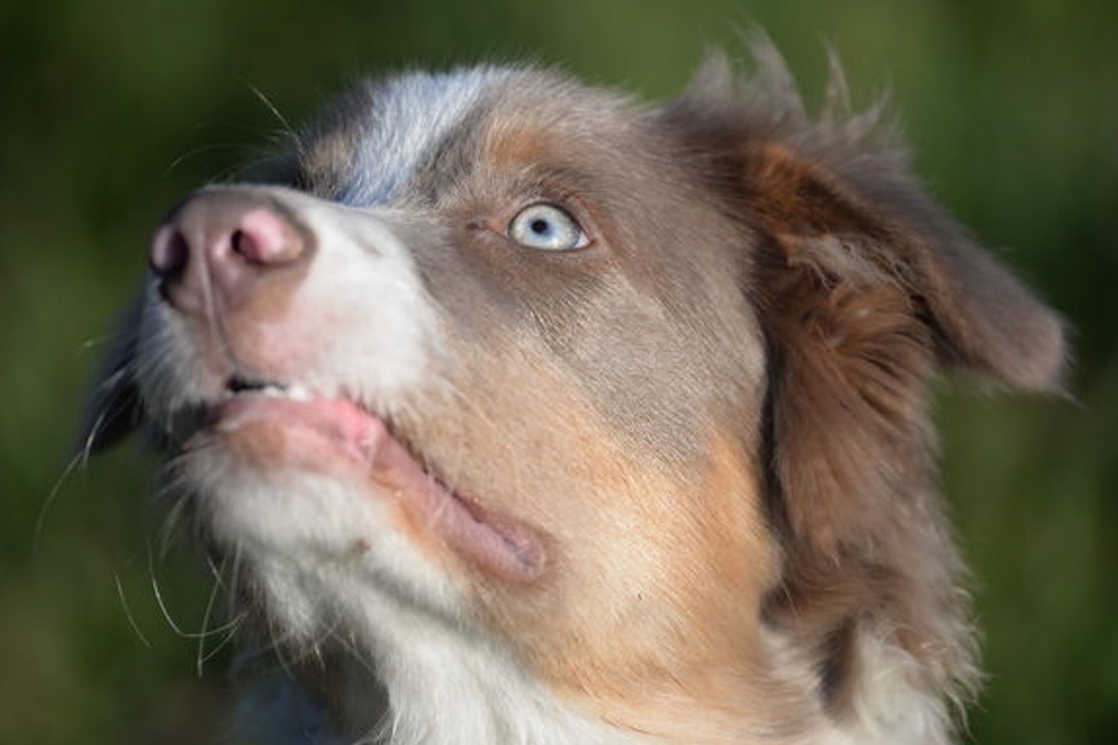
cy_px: 368
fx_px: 9717
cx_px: 552
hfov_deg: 6.6
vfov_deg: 4.4
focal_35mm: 313
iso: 200
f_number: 6.3
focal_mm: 300
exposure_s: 1/640
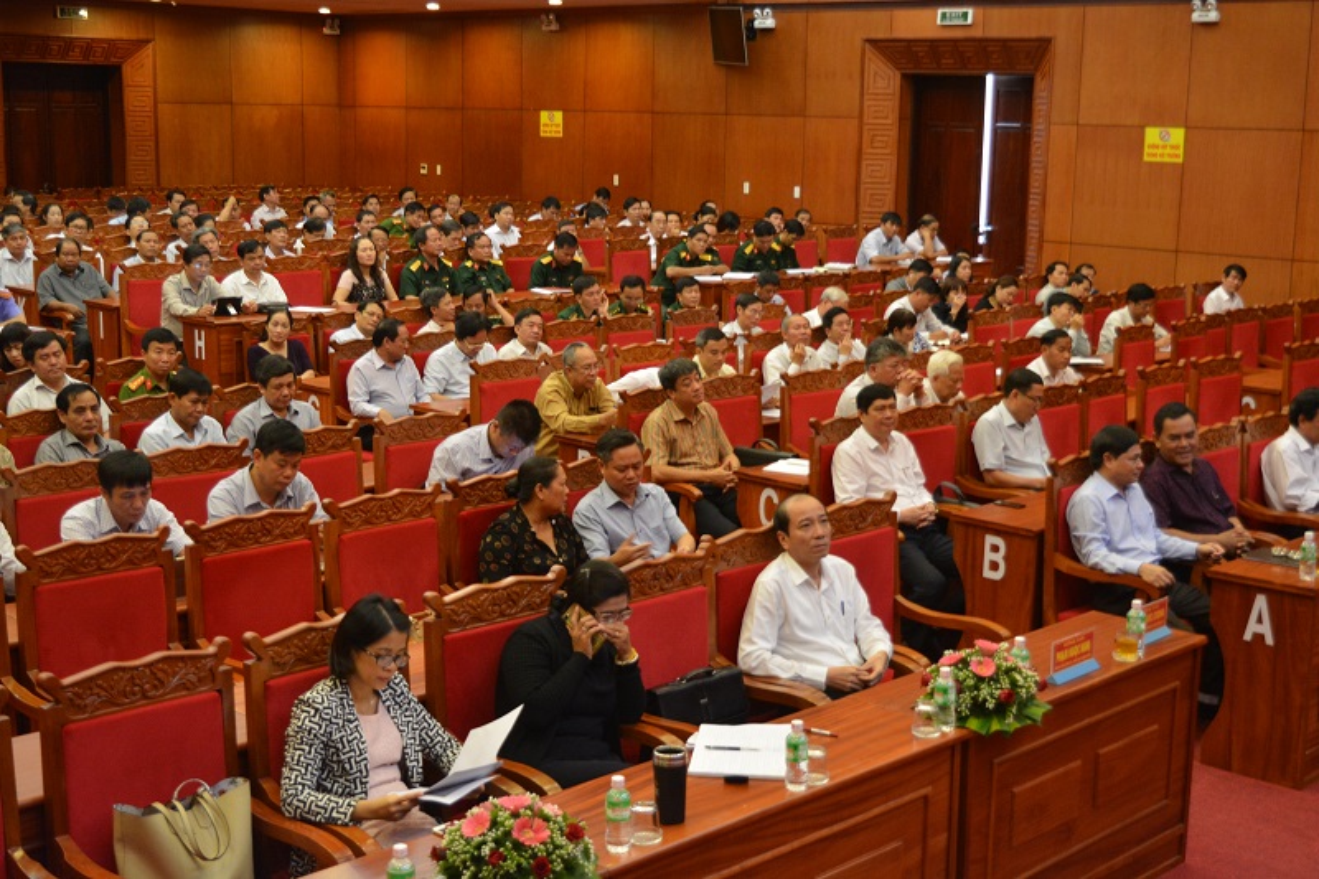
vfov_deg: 26.5
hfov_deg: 38.9
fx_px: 1868
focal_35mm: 51
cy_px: 440
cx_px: 660
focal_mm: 34
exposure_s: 1/25
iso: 1600
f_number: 4.5
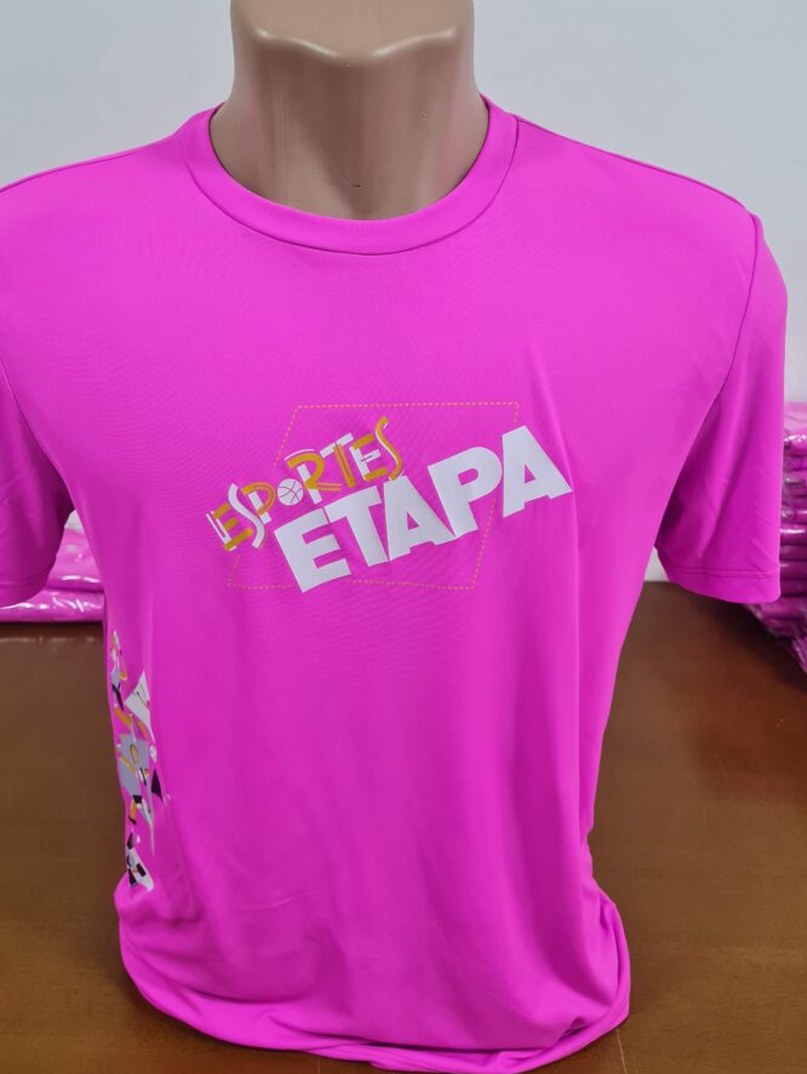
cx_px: 359
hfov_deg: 46.7
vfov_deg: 59.8
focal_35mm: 30
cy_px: 488
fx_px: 932
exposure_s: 1/60
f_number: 1.8
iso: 200
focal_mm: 5.4
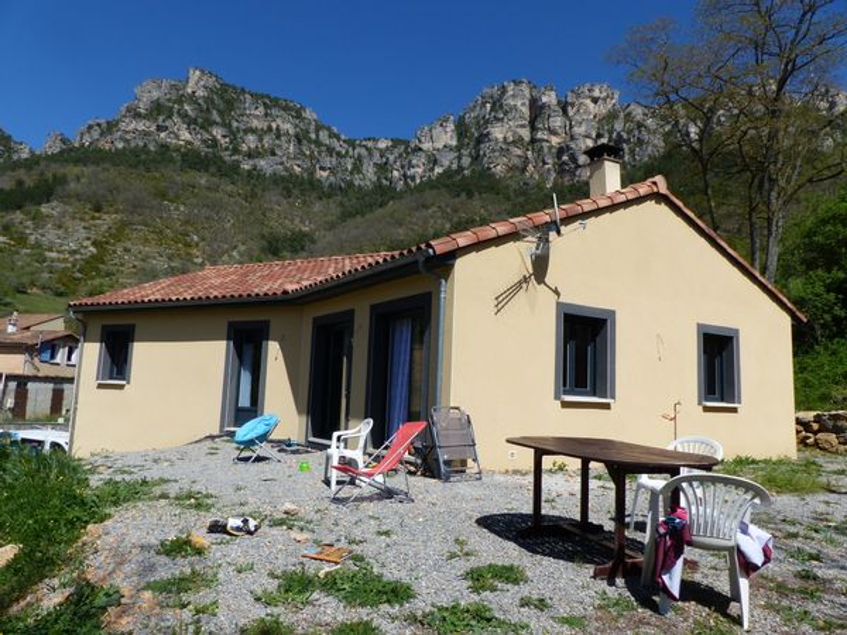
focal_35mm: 25
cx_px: 424
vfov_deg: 54.9
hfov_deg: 69.4
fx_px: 612
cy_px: 318
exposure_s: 1/1300
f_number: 4
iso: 100
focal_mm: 4.5
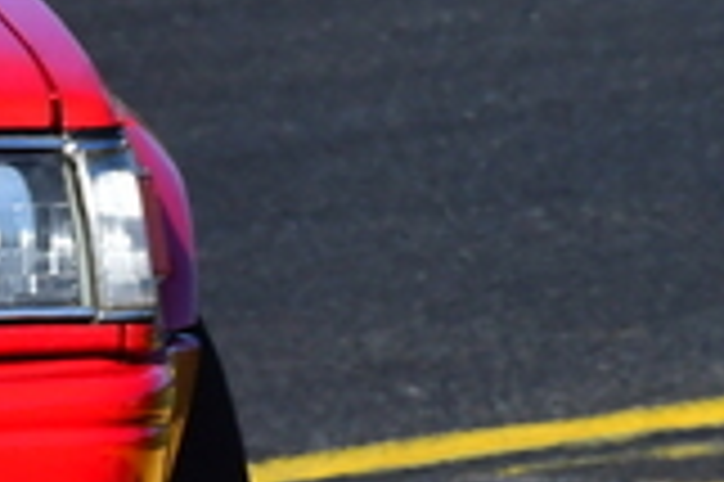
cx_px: -836
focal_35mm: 3131
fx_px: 62903
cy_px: 142
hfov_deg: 0.7
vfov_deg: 0.4
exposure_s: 1/640
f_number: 13
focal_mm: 420
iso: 500
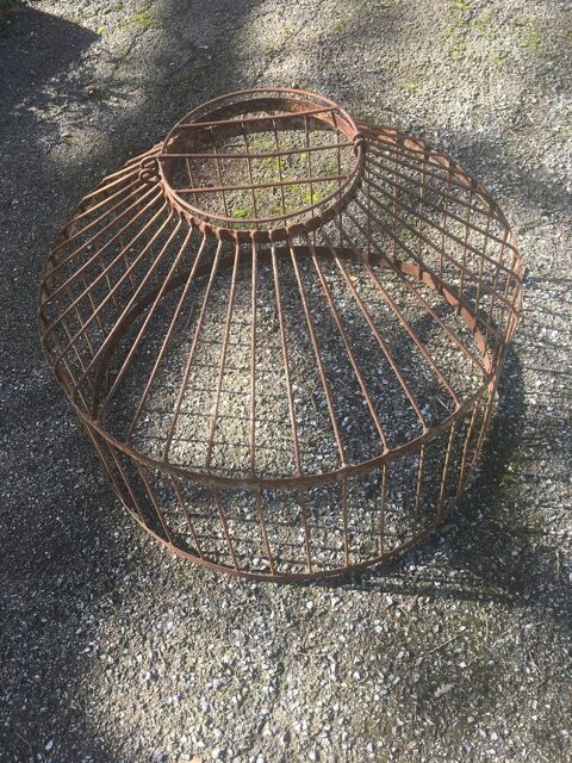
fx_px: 639
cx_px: 286
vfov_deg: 61.7
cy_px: 382
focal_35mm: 29
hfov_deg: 48.2
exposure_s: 1/240
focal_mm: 4.15
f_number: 2.2
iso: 25
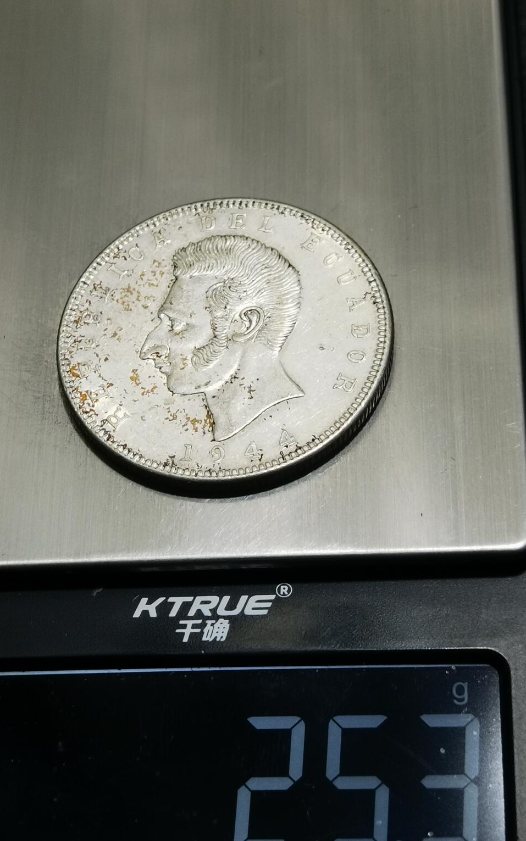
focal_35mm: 81
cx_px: 201
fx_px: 1858
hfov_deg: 16.1
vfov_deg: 25.5
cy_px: 406
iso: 64
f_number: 1.9
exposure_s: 1/100
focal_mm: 6.67
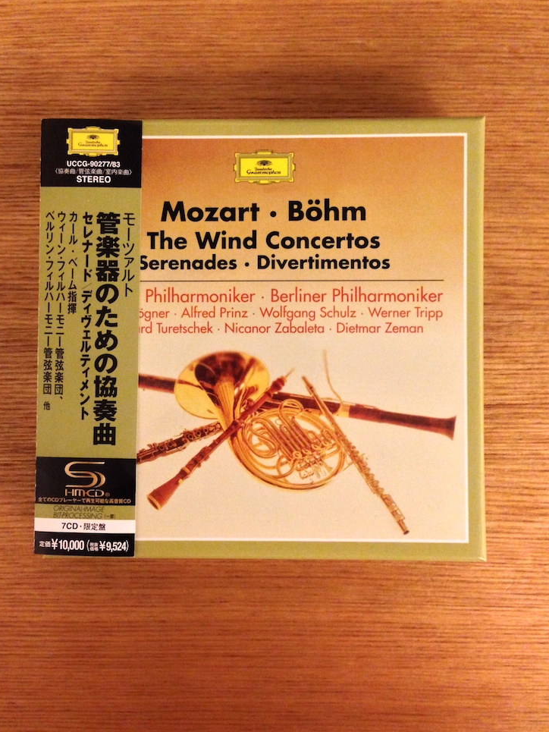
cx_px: 271
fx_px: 740
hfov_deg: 40.7
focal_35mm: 35
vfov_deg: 52.6
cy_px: 350
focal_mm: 4.12
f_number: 2.4
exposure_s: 1/15
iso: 500
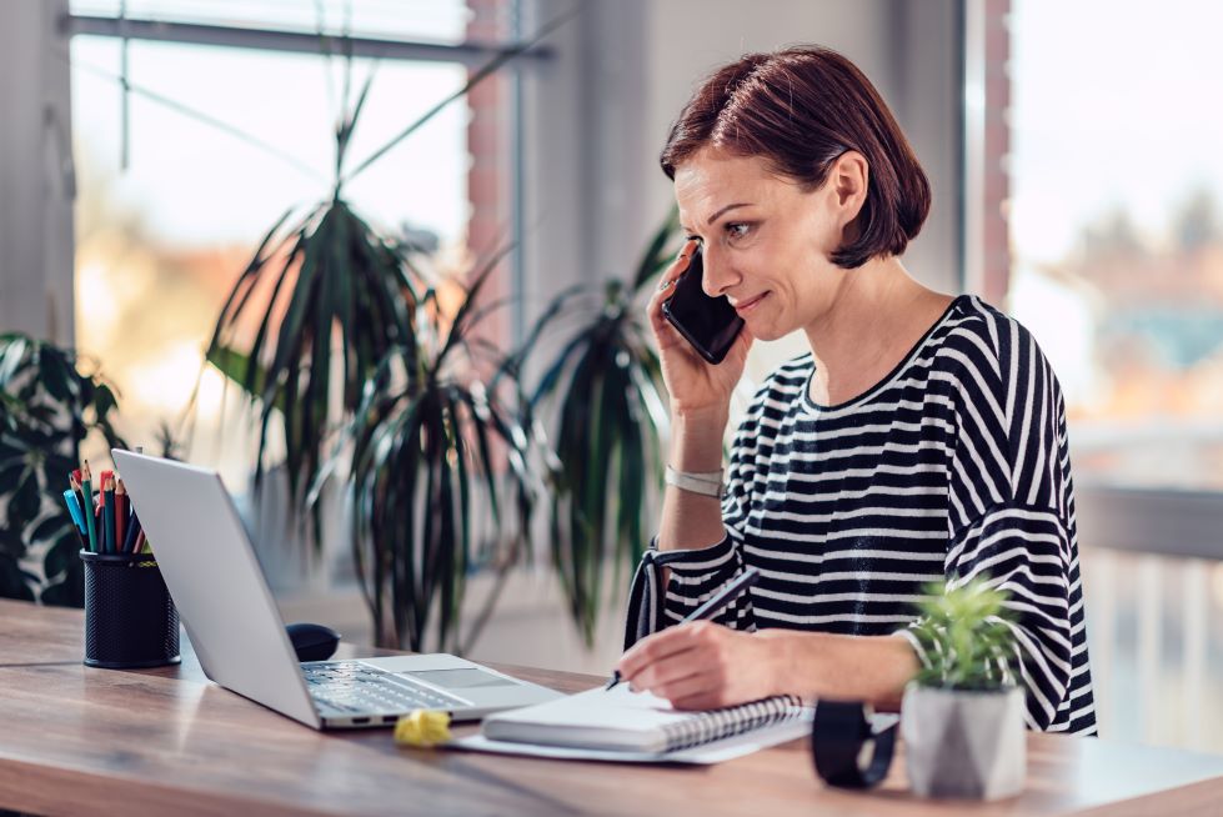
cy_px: 408
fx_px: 2889
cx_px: 612
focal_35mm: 85
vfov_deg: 16.1
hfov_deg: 23.9
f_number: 1.8
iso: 100
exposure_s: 1/250
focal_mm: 85
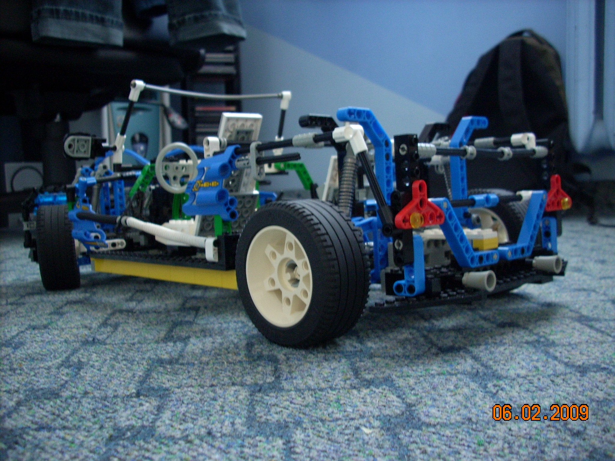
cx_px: 308
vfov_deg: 38.7
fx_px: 657
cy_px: 230
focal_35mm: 37
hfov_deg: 50.1
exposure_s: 1/8.4
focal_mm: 6.2
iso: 200
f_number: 2.8
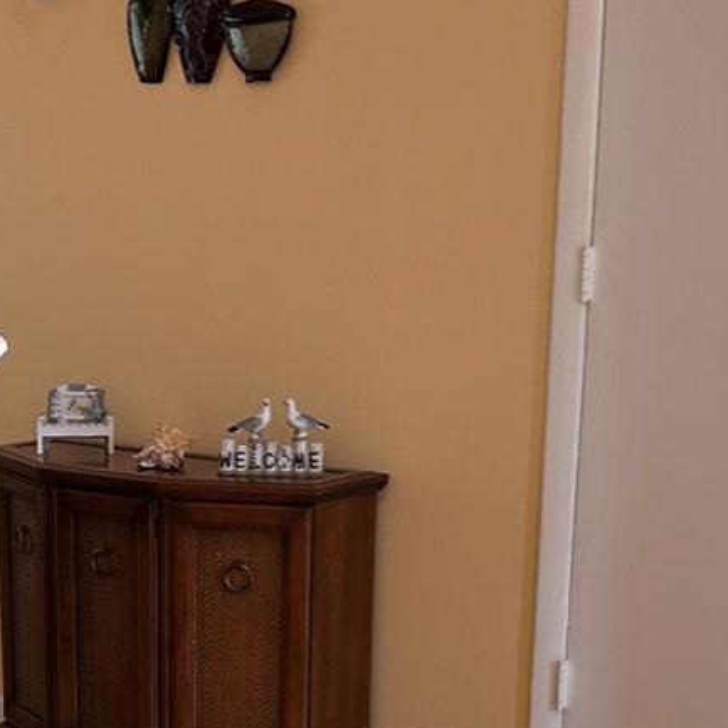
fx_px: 2022
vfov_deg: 19.5
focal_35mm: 85
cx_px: 111
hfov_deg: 20.1
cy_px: 820
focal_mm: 5.7
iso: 125
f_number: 1.5
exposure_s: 1/60
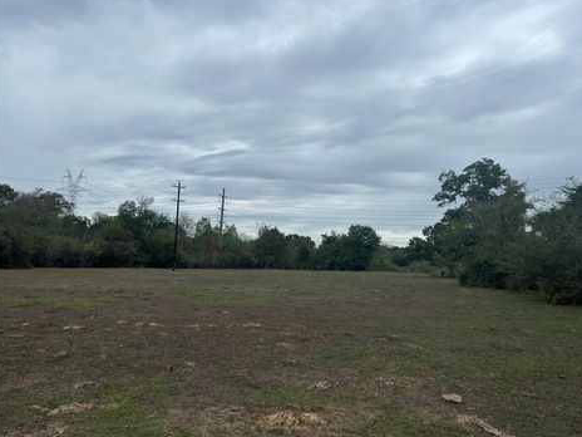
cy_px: 210
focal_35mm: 28
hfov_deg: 63.4
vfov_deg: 49.7
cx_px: 307
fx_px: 471
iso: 50
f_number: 1.5
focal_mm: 5.7
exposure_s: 1/2208
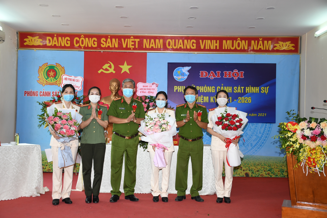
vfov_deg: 33.0
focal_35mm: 40
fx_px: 368
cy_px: 109
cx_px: 164
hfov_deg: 47.9
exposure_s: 1/200
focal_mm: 27
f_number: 4
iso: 500
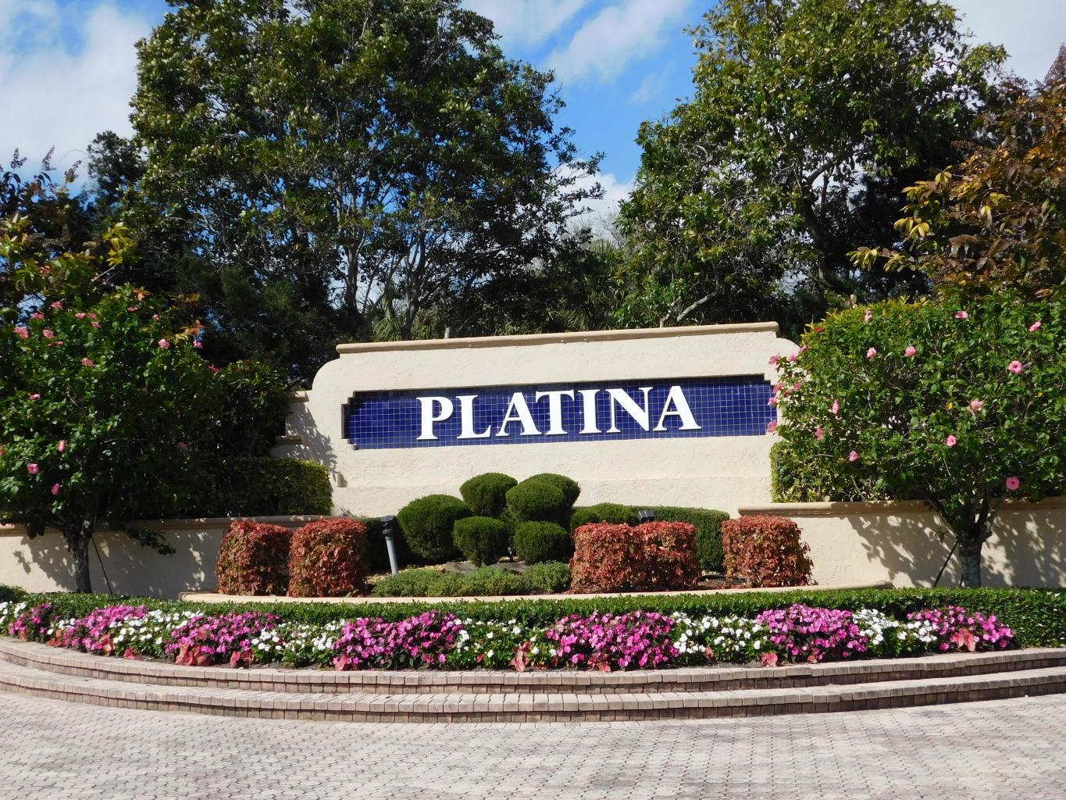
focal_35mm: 40
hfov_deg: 46.8
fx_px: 1232
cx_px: 533
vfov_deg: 36.0
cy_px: 400
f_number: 7.2
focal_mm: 7.1
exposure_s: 1/400
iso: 125
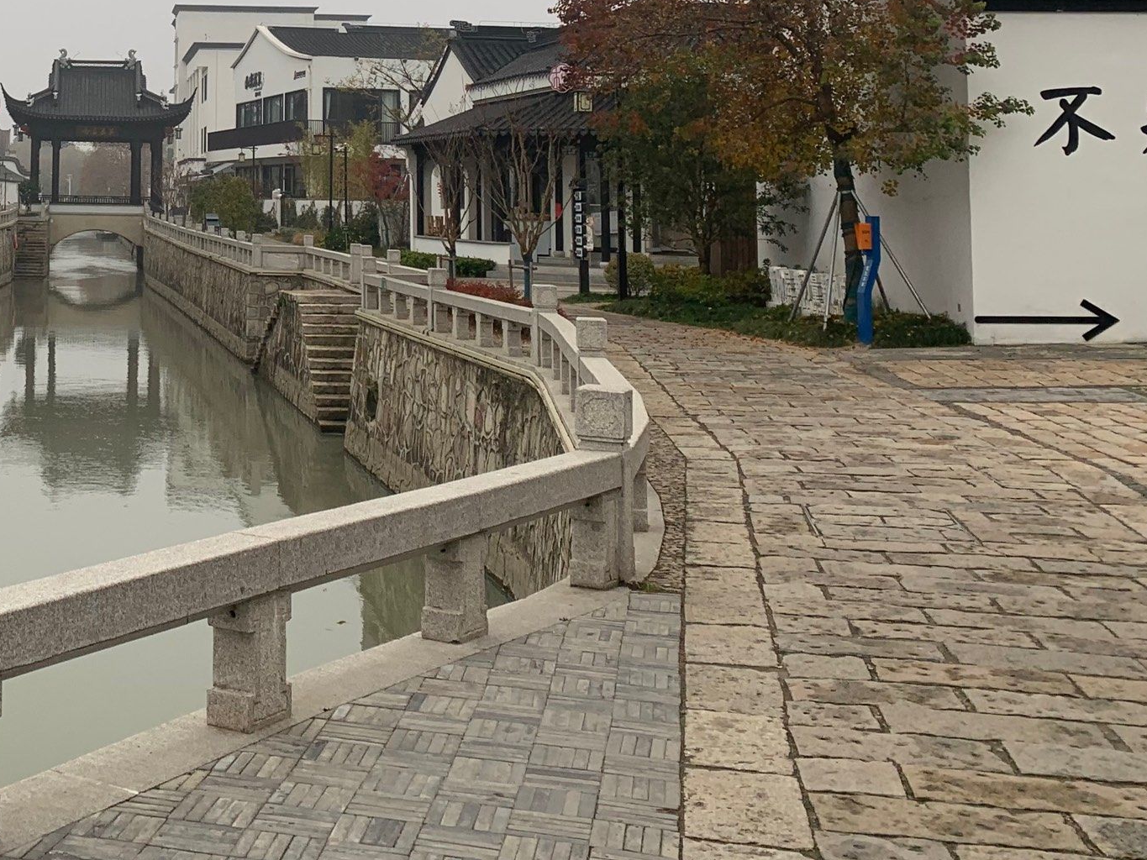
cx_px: 75
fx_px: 1723
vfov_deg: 26.8
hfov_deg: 34.4
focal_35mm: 52
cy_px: 42
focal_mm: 4.25
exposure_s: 1/326
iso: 25
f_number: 1.8
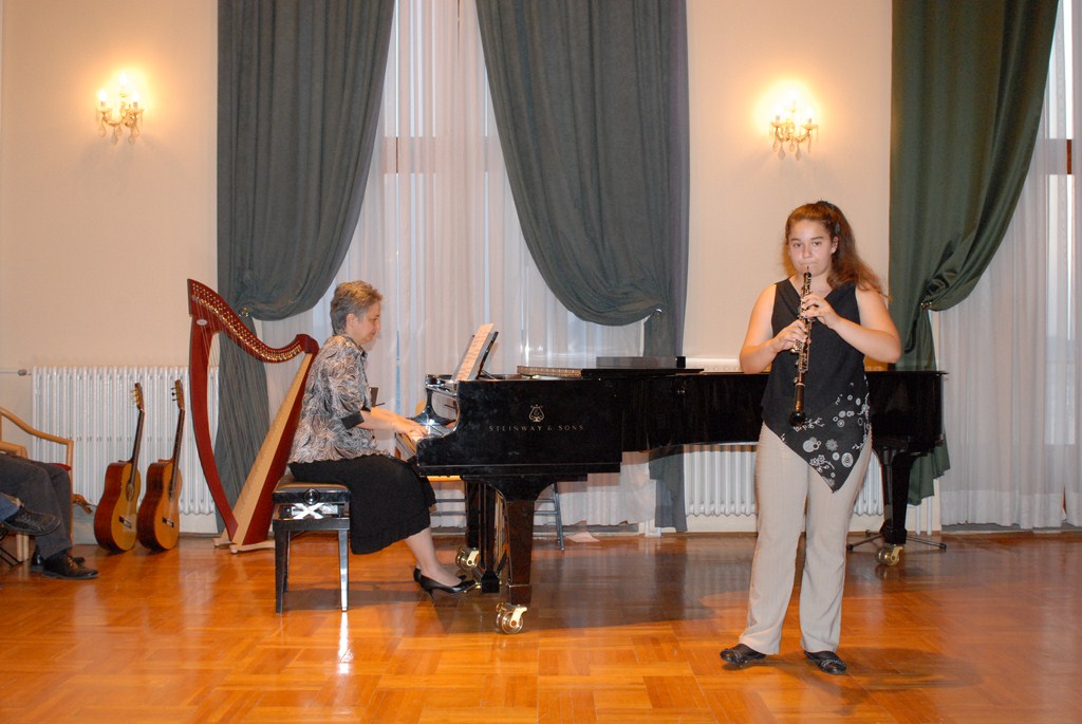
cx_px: 541
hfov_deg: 53.1
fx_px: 1083
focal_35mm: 36
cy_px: 362
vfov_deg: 37.0
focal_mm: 24
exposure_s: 1/60
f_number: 7.1
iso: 1000
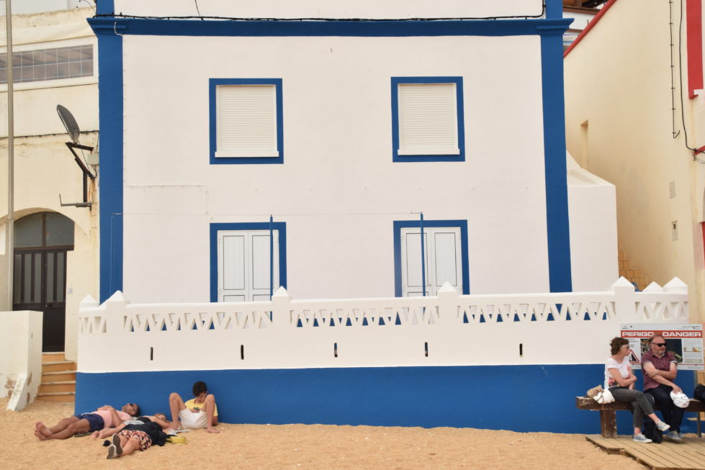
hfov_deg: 41.5
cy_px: 238
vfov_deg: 28.4
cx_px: 348
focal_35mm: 48
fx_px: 930
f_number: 9
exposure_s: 1/125
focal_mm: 31
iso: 100
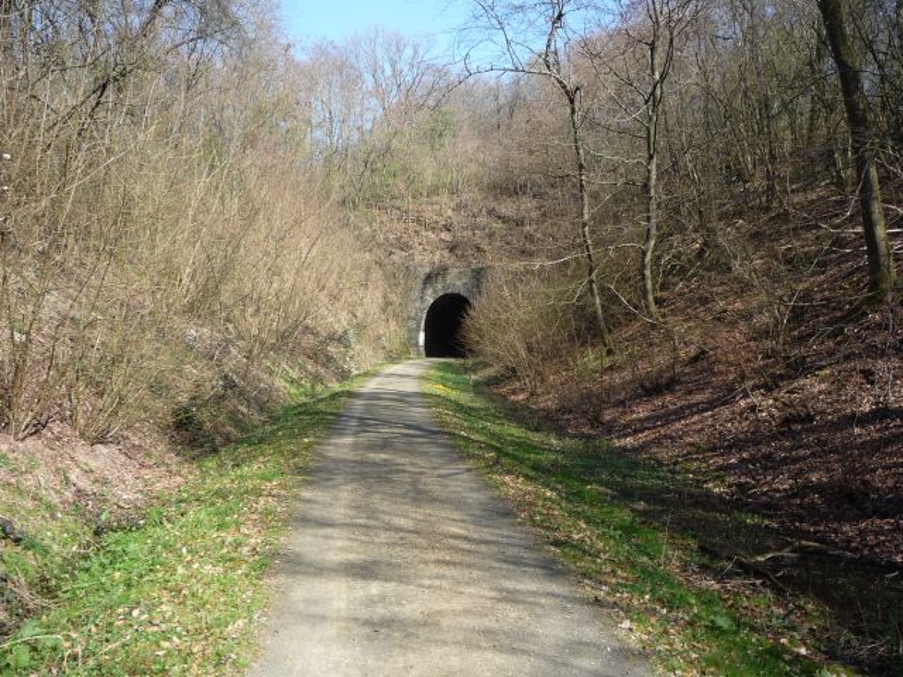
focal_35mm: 32
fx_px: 835
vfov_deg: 44.2
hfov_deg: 56.8
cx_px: 452
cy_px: 338
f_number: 4
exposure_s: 1/250
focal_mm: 5.2
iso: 100
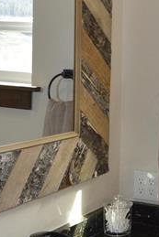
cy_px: 92
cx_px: 192
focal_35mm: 71
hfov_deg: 18.2
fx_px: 470
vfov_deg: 28.4
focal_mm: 12
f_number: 4
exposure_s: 1/125
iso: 360
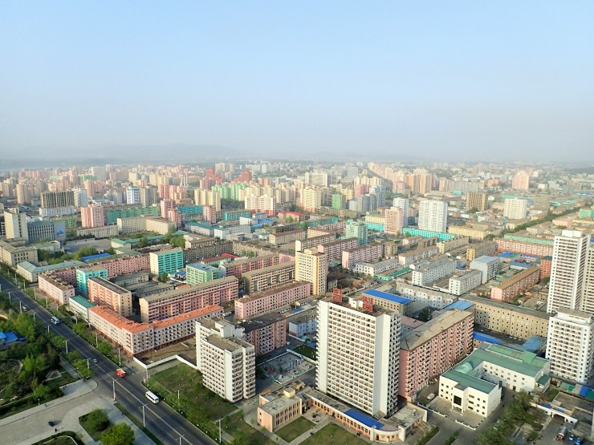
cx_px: 297
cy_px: 222
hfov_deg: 69.4
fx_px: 429
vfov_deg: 54.9
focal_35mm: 25
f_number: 8
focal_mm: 4.5
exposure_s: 1/125
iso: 100
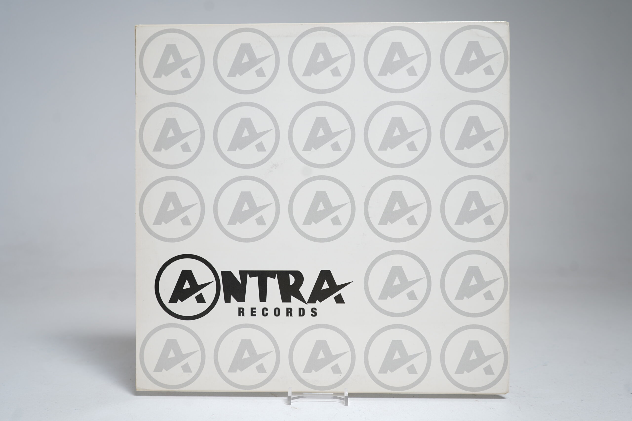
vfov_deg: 43.6
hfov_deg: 61.9
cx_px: 316
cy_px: 210
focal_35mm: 30
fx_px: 527
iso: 64
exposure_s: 1/5
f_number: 5
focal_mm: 30
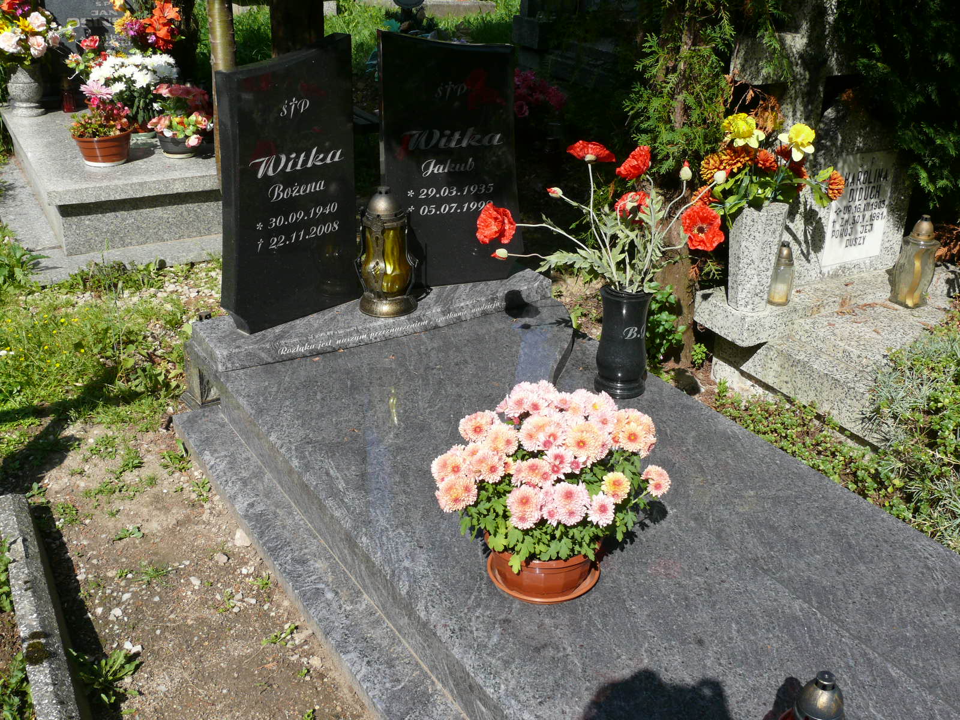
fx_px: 971
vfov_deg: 40.7
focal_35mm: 35
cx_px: 480
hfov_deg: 52.6
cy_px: 360
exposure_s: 1/400
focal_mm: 7.4
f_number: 5.6
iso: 100
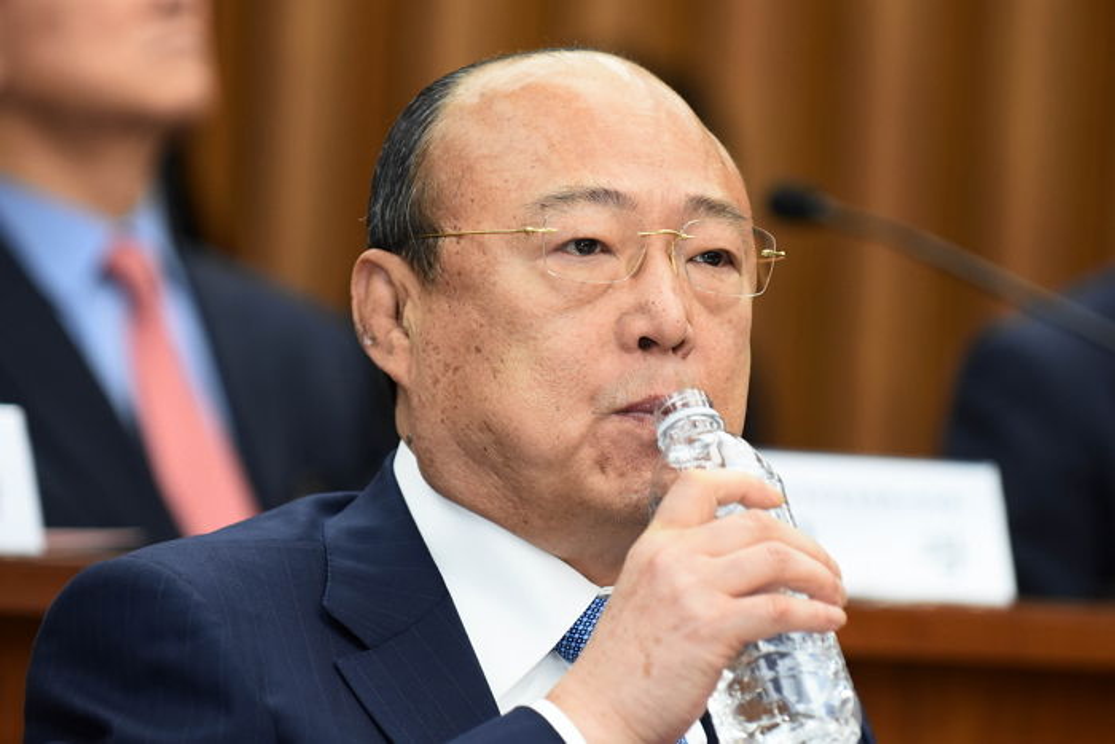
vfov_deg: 5.4
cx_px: 558
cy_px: 372
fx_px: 7899
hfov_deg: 8.1
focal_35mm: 255
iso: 800
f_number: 2.8
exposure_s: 1/320
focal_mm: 170
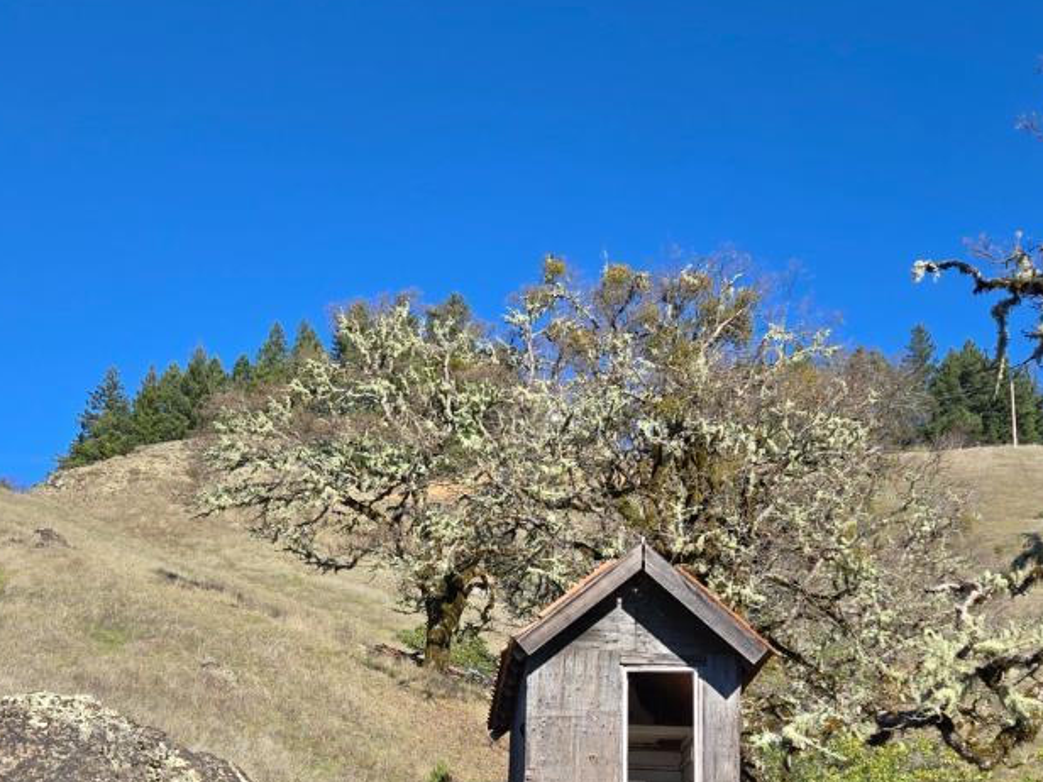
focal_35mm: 56
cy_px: 715
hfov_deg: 34.3
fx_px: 1687
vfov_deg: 25.2
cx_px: 488
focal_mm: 5.4
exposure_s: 1/1279
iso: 25
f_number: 1.8
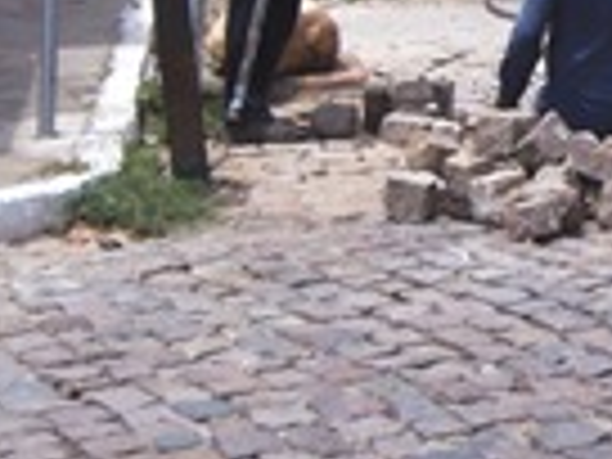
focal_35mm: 138
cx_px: 806
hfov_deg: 13.7
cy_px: -54
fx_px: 2440
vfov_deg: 10.6
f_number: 3.6
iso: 64
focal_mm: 7.8
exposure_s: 1/640
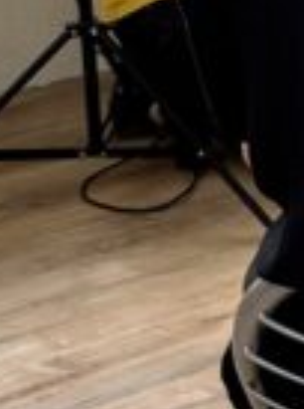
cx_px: 790
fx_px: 2118
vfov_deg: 10.9
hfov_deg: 7.5
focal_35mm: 180
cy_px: -12
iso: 100
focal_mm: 6.86
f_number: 1.78
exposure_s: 1/121
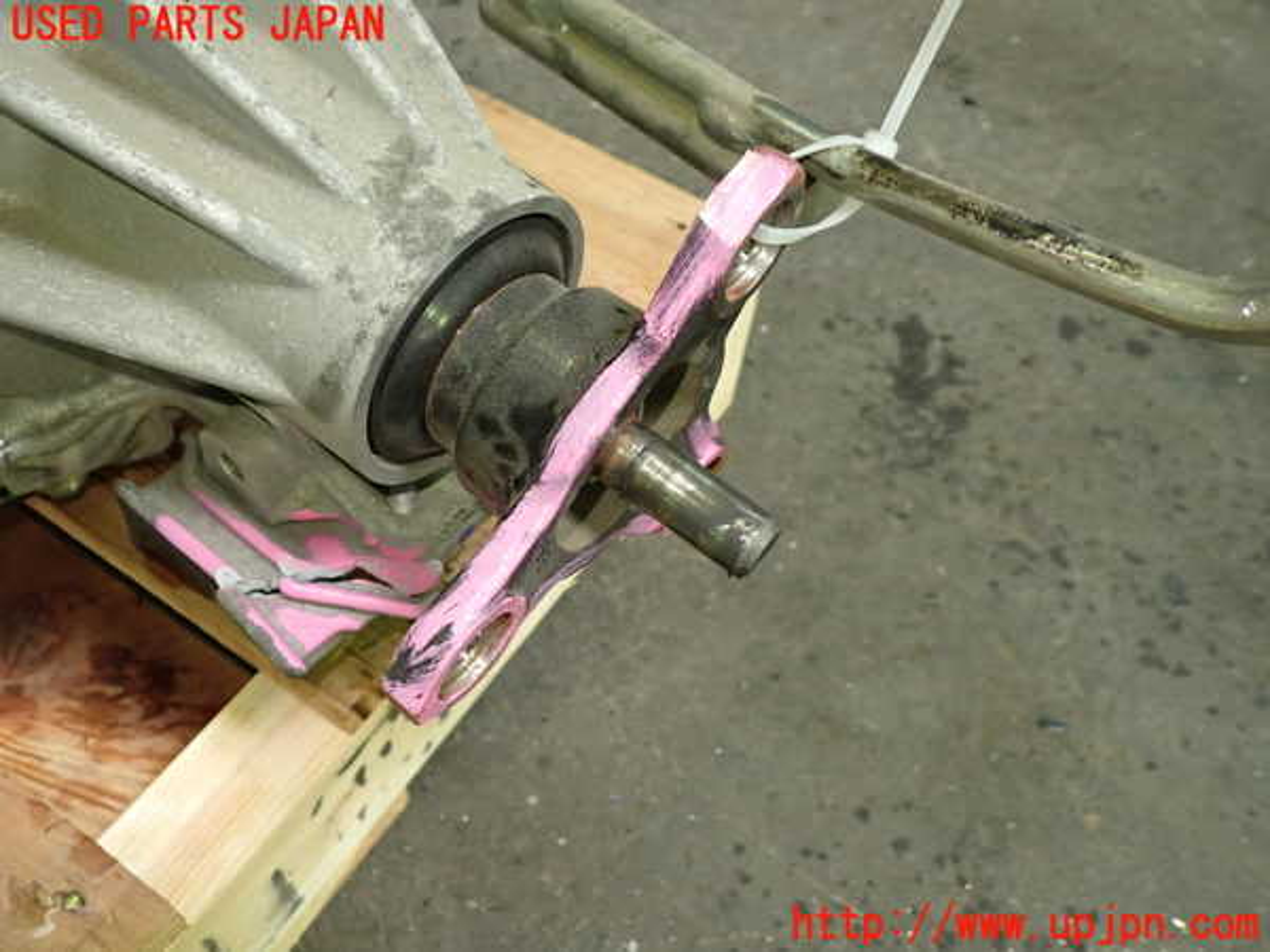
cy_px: 476
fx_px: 1101
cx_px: 635
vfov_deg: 46.8
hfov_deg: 60.0
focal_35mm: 30
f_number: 2.3
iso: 400
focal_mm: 5.4
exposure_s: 1/30
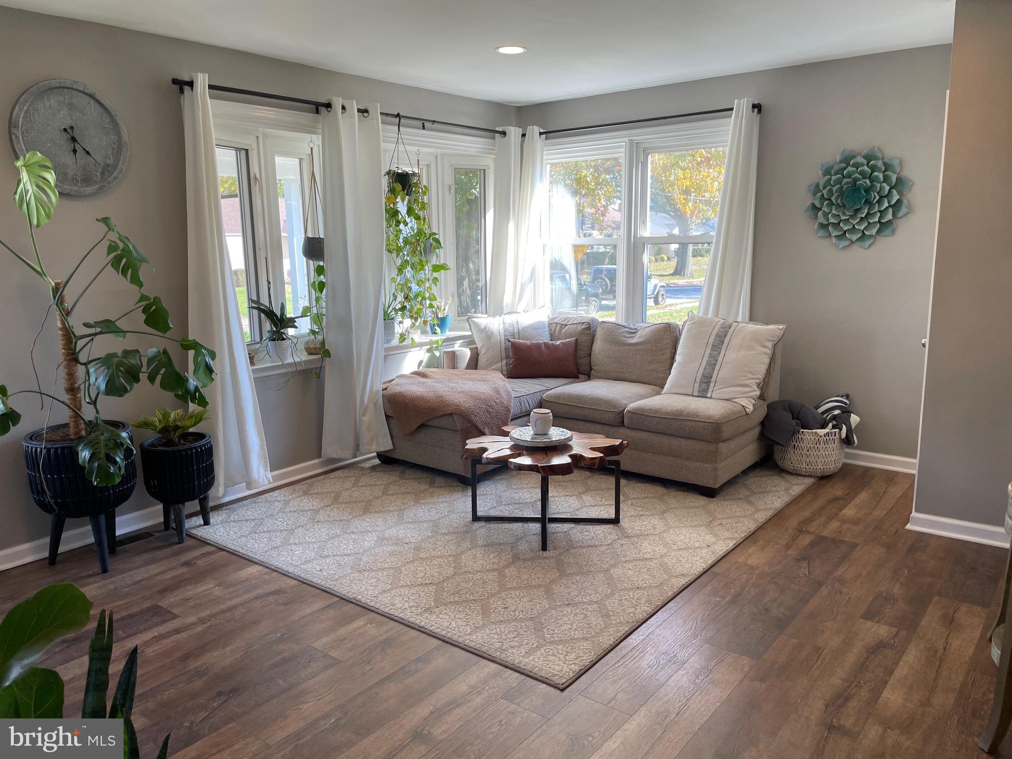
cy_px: 380
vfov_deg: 53.1
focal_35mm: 26
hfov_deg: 67.3
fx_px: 760
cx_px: 506
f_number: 1.6
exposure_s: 1/120
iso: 40
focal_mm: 4.2
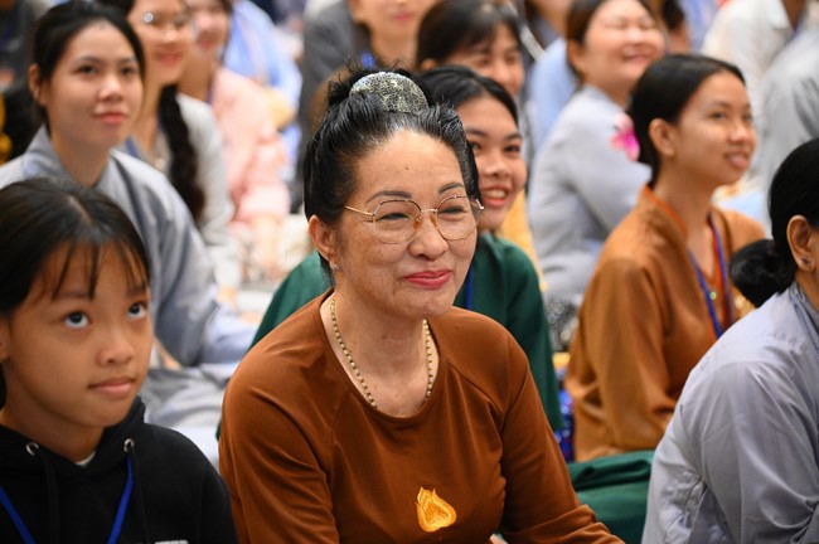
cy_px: 272
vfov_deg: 11.4
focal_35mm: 120
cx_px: 410
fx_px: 2727
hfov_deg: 17.1
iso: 8000
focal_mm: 120
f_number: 4
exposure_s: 1/160
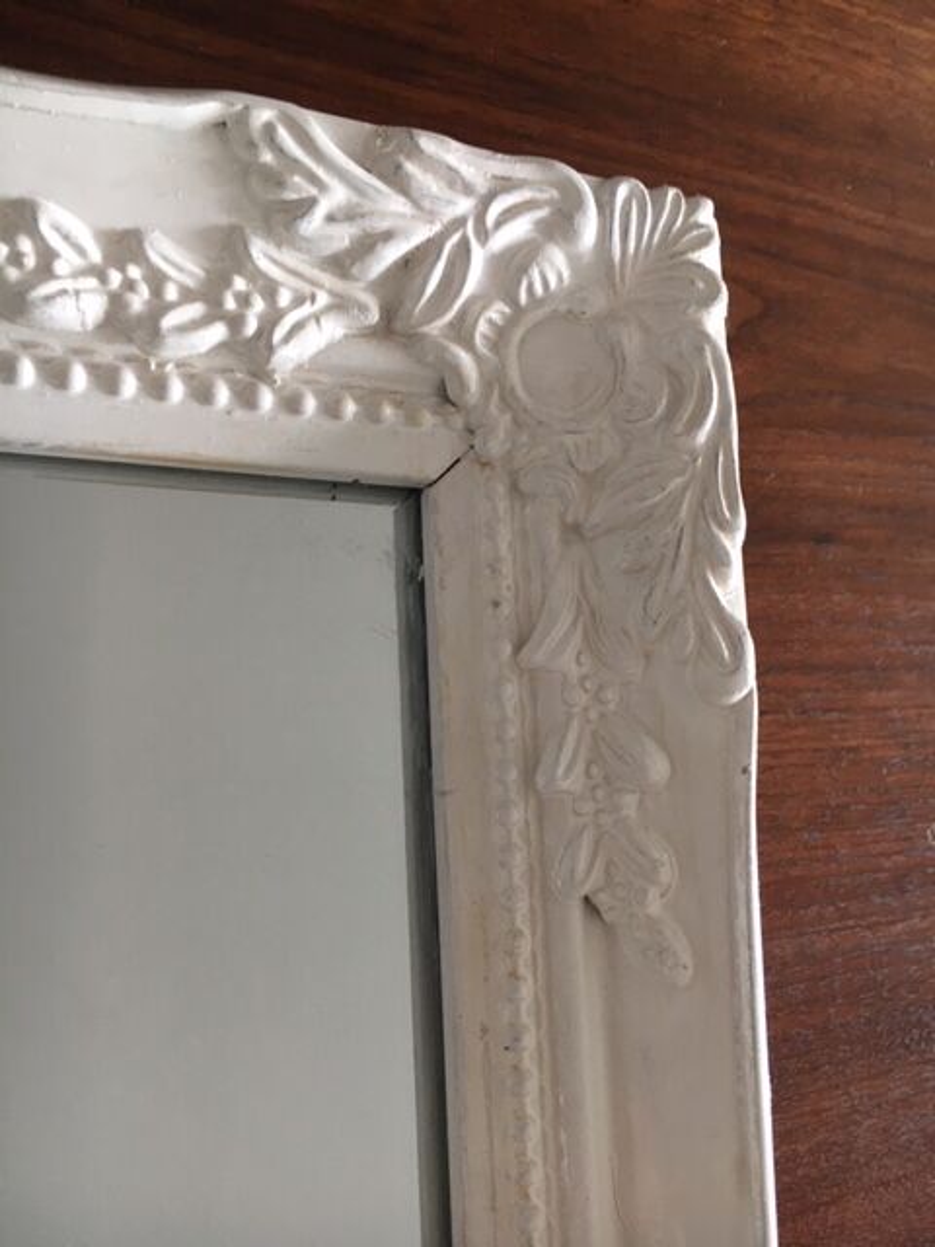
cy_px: 624
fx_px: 1044
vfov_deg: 61.7
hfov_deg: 48.2
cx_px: 468
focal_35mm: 29
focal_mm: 4.15
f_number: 2.2
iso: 100
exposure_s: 1/33
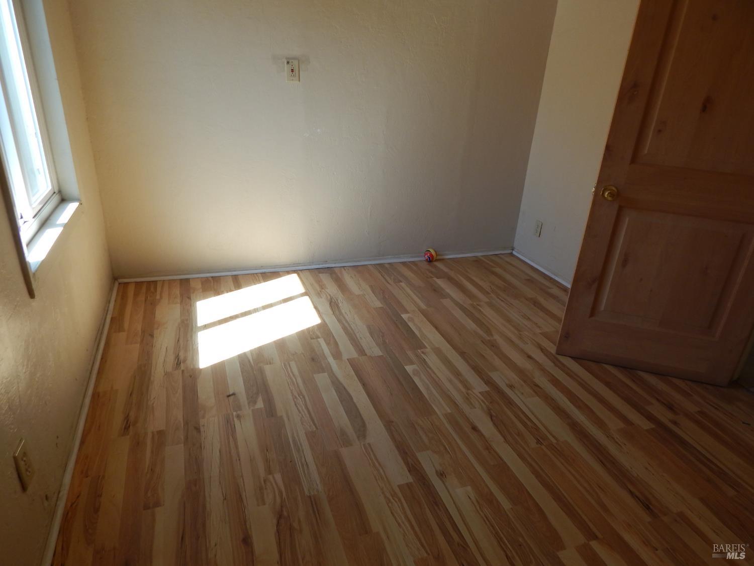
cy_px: 283
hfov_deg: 76.4
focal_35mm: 22
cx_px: 377
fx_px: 479
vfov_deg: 61.1
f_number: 3
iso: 125
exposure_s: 1/100
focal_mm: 4
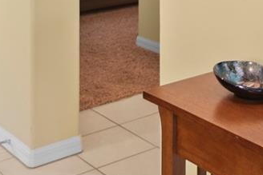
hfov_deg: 25.6
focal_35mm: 78
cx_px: 208
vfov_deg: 14.9
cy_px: -154
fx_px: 570
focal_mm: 11
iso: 100
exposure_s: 1/1.25
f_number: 2.8
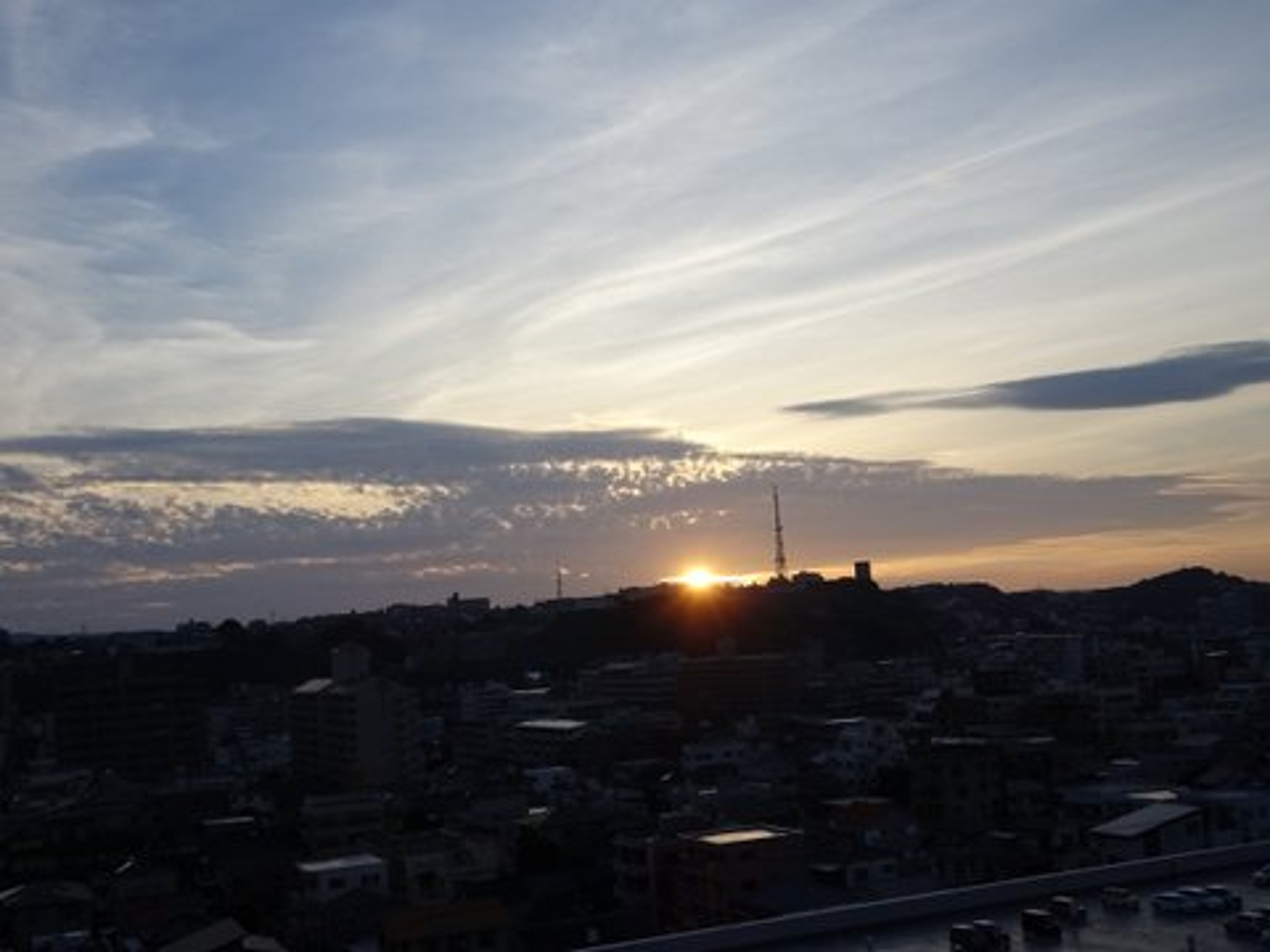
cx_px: 635
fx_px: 1394
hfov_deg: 49.0
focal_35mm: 38
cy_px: 476
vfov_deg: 37.7
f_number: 4
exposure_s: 1/400
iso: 80
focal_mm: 6.56
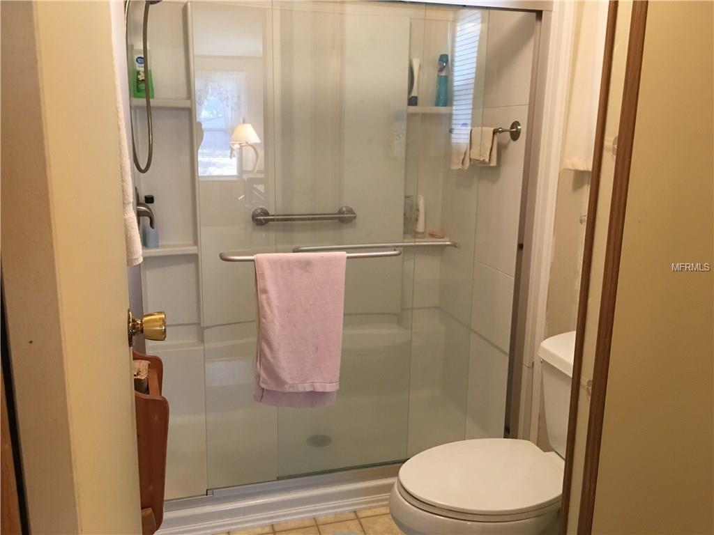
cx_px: 357
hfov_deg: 61.7
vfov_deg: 48.2
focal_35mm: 29
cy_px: 268
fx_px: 598
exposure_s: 1/15
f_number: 2.2
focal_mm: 4.15
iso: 80
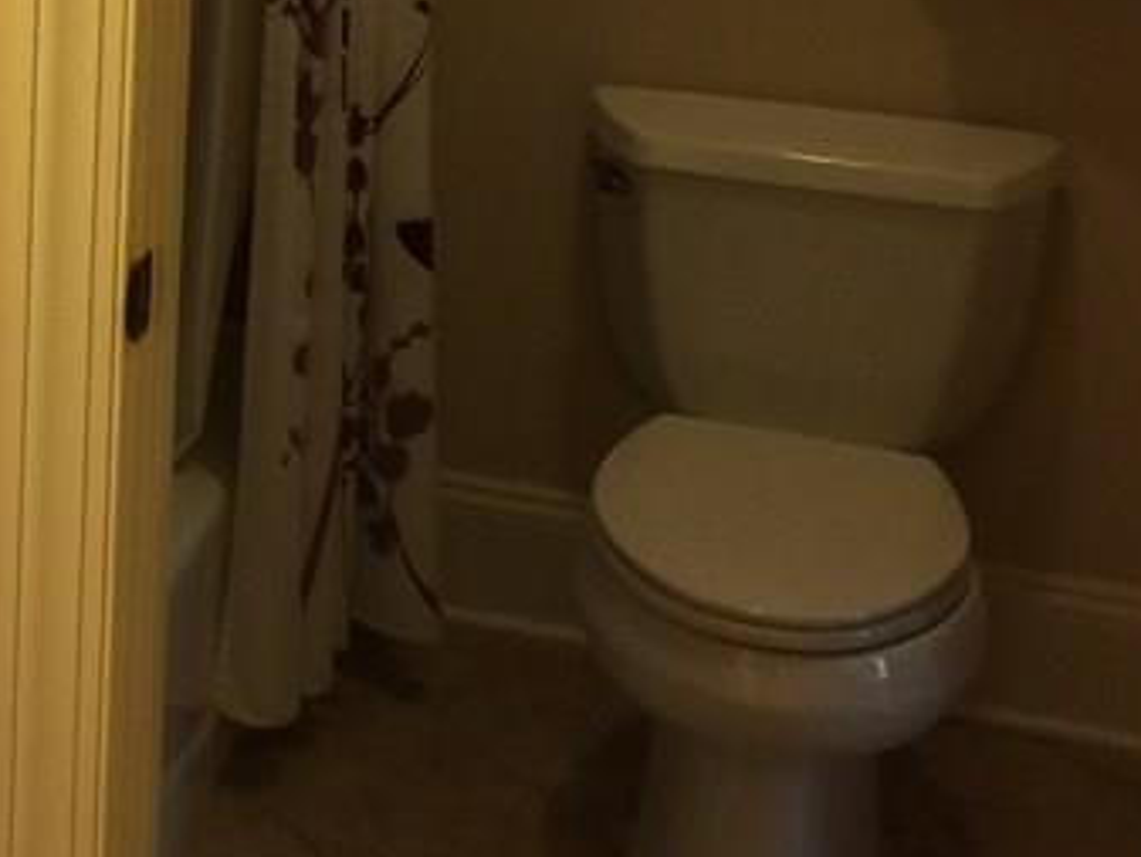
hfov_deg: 20.6
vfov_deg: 16.1
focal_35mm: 88
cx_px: -281
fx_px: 2902
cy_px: -190
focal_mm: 4.15
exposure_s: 1/15
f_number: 2.2
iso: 50
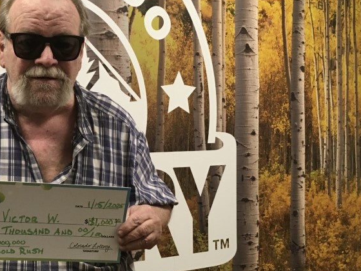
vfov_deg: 27.5
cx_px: 60
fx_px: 553
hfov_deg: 34.8
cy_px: 130
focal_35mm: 53
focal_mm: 4.15
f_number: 2.2
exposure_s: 1/30
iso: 125
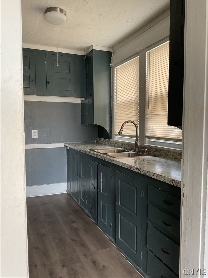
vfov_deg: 61.7
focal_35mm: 29
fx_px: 232
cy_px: 139
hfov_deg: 48.2
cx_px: 104
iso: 40
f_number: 1.8
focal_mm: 3
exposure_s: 1/60
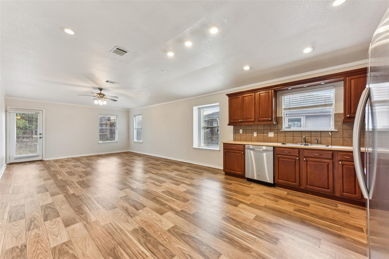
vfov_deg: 81.2
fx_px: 151
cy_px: 130
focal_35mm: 14
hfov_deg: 104.3
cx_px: 194
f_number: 8
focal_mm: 14
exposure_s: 1/25
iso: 800
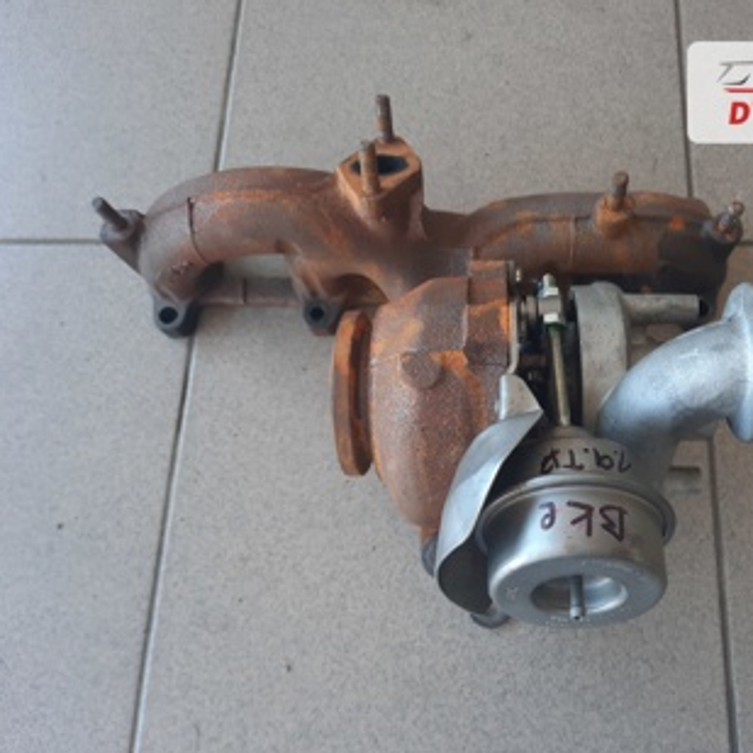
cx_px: 483
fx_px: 738
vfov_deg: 54.0
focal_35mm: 30
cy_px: 374
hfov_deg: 53.3
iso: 100
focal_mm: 4.6
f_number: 2
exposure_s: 1/50
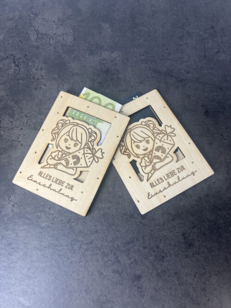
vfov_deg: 67.3
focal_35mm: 26
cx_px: 116
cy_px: 154
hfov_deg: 53.0
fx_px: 231
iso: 50
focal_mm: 5.7
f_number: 1.5
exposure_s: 1/100
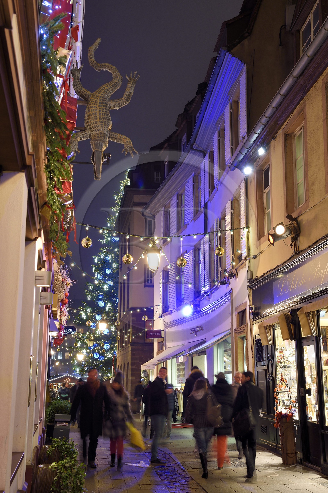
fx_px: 630
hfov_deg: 29.2
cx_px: 164
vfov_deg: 42.8
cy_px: 246
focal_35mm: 46
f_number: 8
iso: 400
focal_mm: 46
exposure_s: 1/2.5
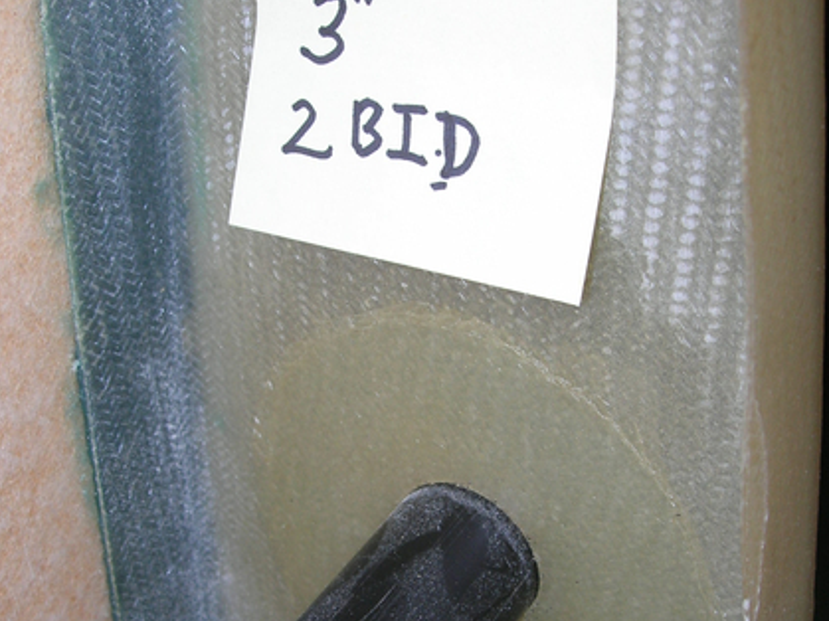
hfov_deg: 33.2
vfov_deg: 25.1
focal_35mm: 58
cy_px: 421
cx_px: 406
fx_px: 1389
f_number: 4.8
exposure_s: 1/60.1
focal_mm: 7.8
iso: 64
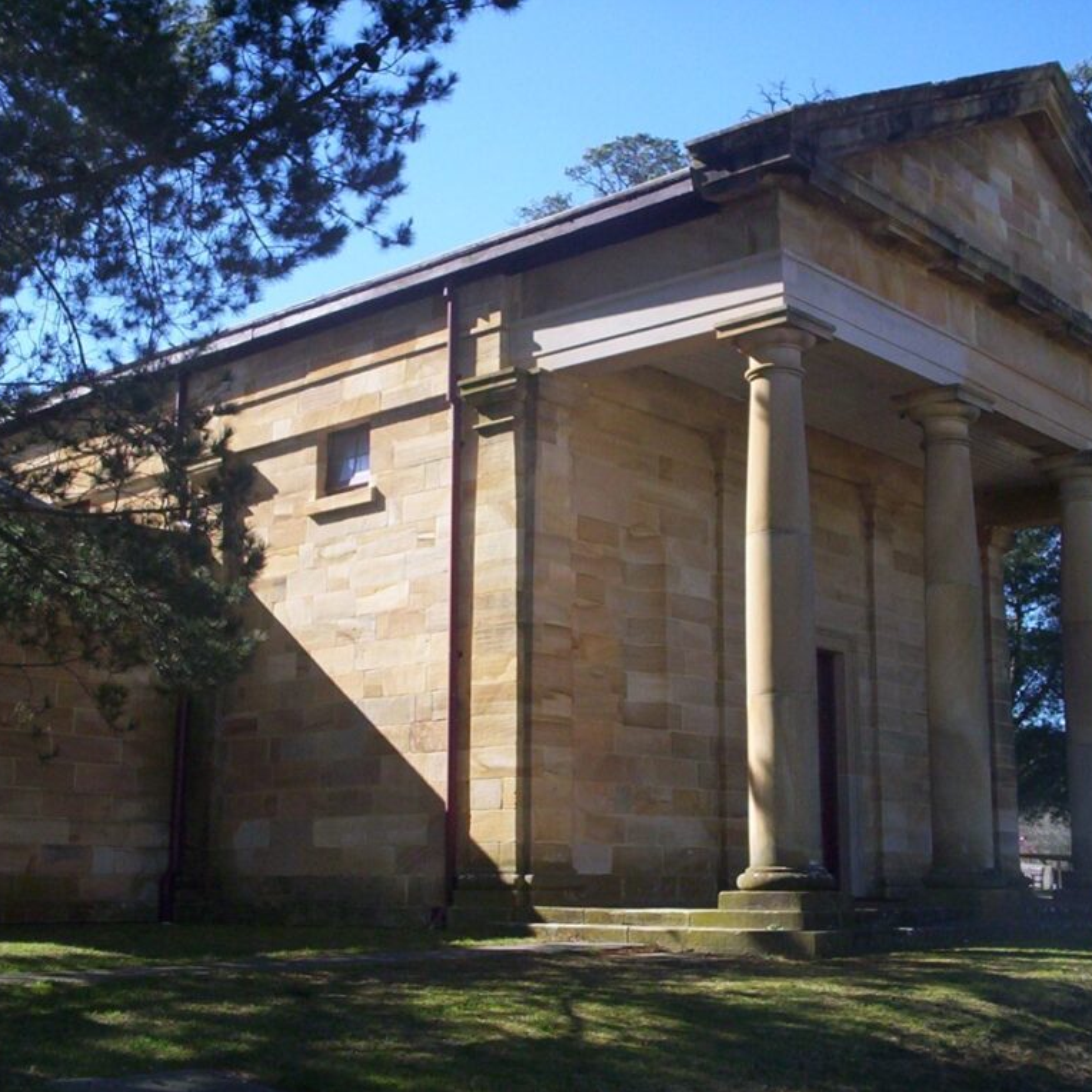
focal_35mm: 45
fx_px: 1606
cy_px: 547
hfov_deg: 37.5
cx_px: 580
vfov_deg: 37.6
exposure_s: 1/318
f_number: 4.5
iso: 100
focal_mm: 4.99
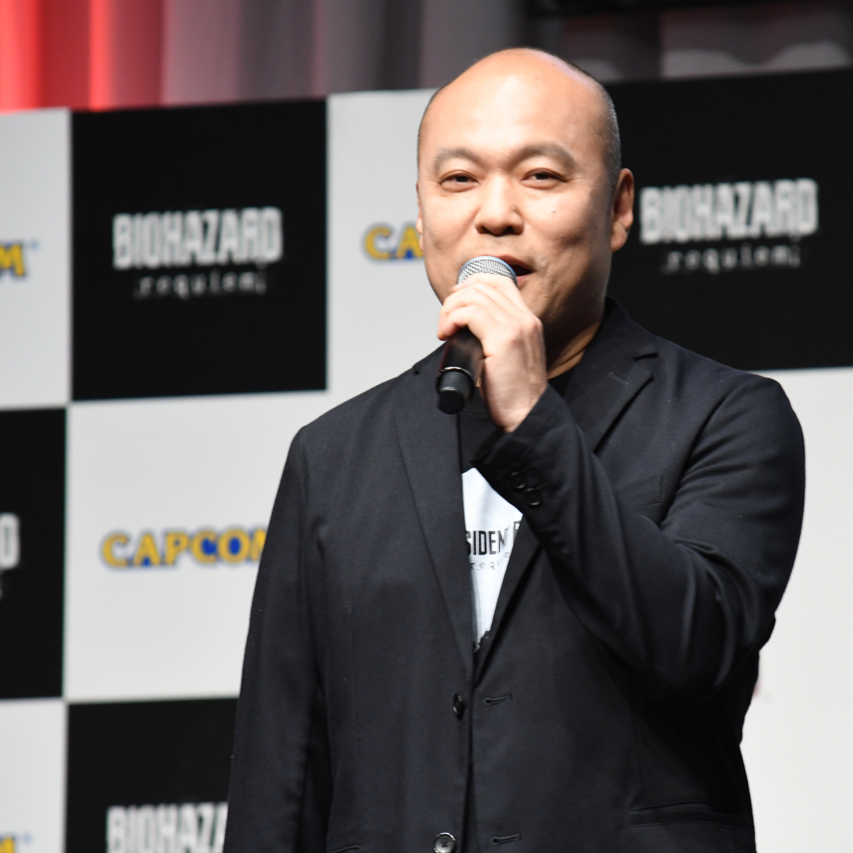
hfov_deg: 4.2
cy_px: 427
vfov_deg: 4.2
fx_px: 11765
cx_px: 515
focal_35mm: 422
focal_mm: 220
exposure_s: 1/50
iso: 1400
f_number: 8
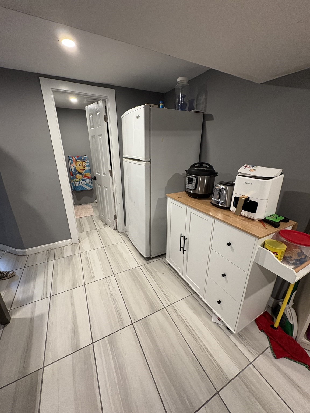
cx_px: 155
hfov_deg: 85.7
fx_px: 167
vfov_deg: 102.1
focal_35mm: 14
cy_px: 206
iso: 250
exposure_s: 1/60
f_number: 2.2
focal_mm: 2.22
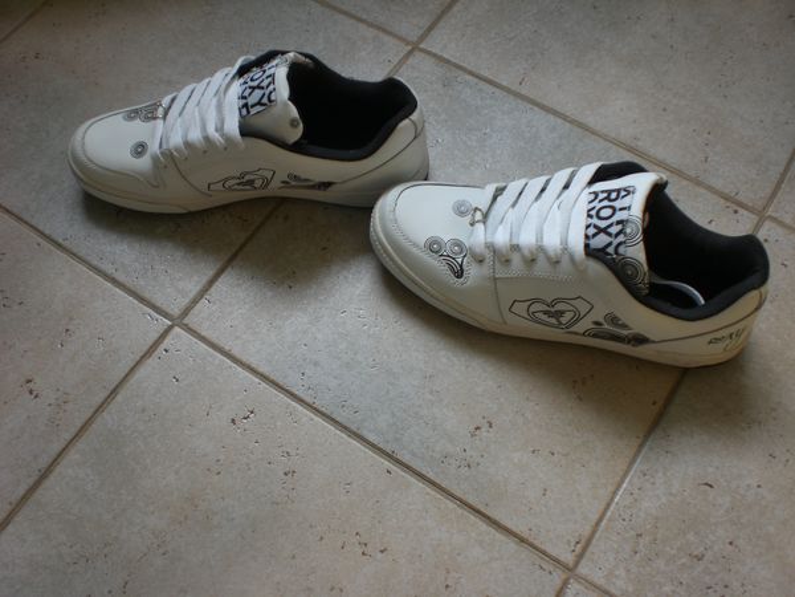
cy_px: 298
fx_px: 873
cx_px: 398
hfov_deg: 49.0
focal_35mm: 38
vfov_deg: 37.7
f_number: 3.1
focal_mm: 6.3
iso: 50
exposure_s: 1/125
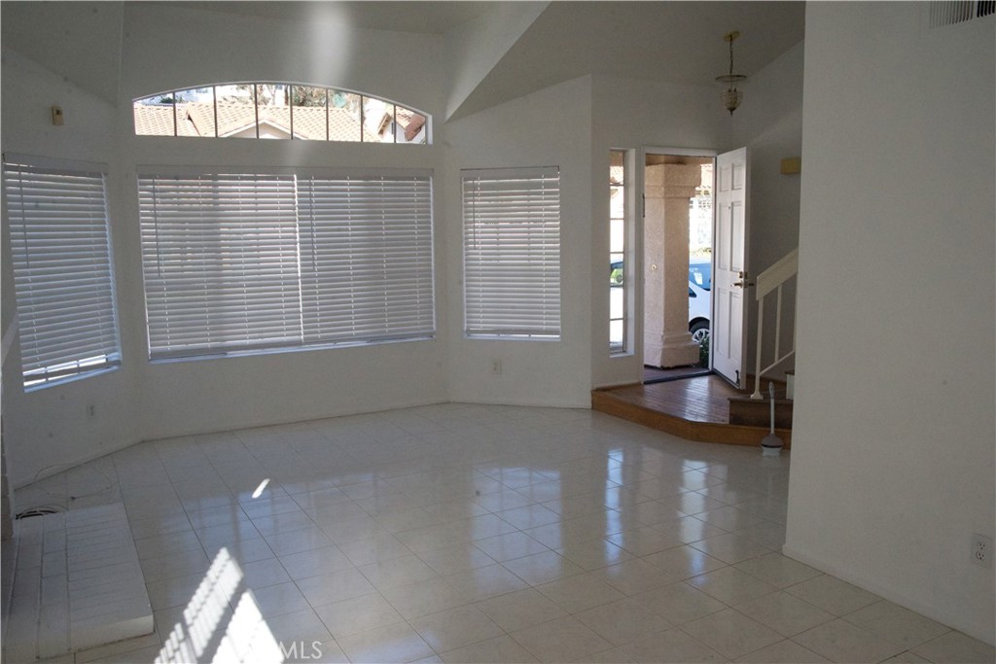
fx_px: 802
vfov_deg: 45.0
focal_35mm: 29
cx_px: 498
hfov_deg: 63.7
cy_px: 332
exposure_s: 1/800
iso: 6400
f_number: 14
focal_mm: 29
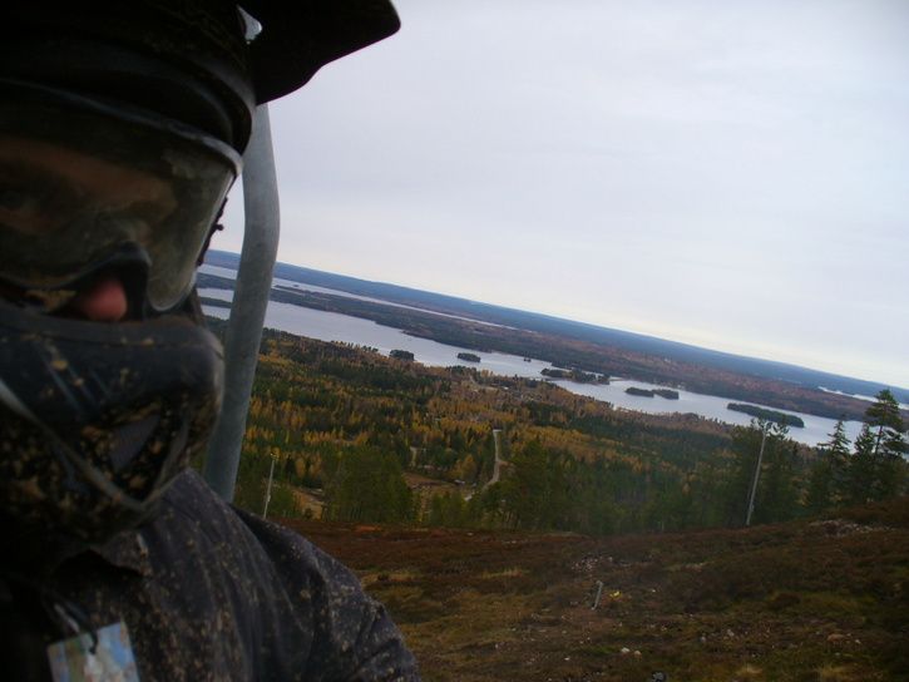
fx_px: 972
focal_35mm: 37
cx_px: 454
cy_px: 341
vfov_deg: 38.7
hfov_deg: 50.1
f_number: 2.8
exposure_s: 1/160
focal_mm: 6.1
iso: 64
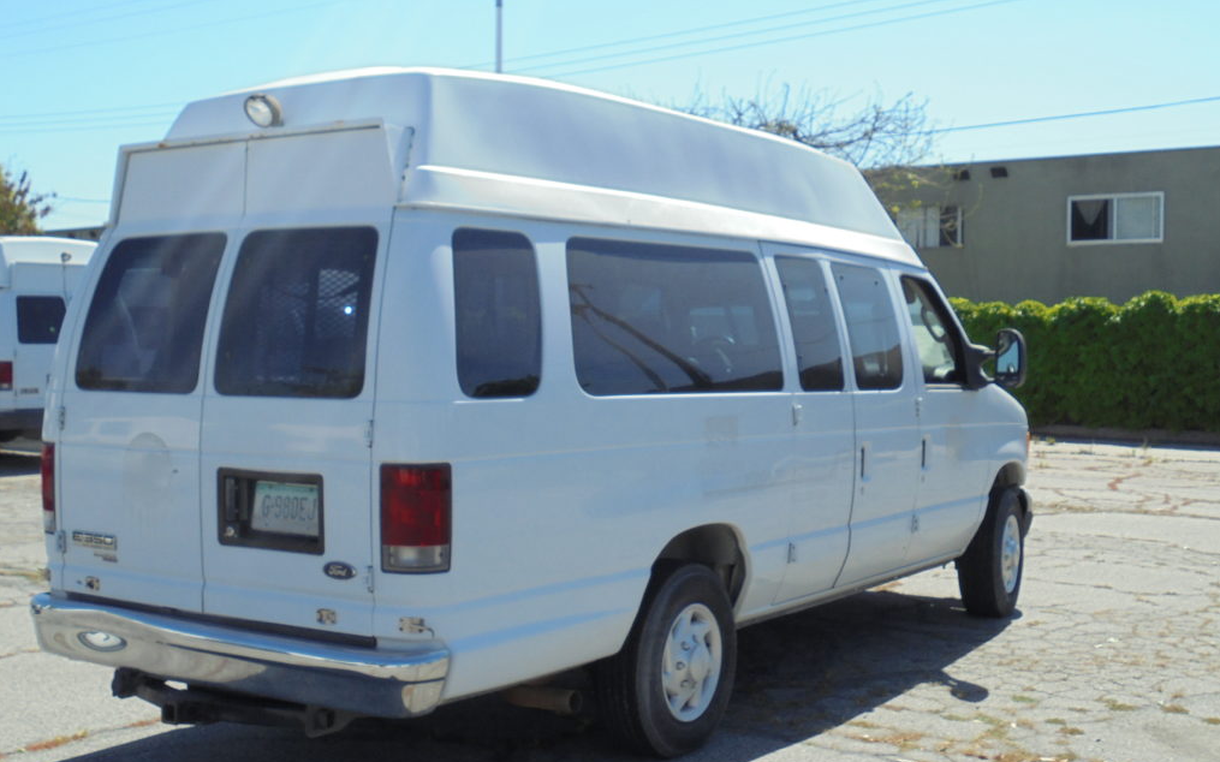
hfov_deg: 43.5
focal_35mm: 46
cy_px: 403
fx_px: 1529
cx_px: 613
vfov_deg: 28.0
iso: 100
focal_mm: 7.8
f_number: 4.5
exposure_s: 1/640
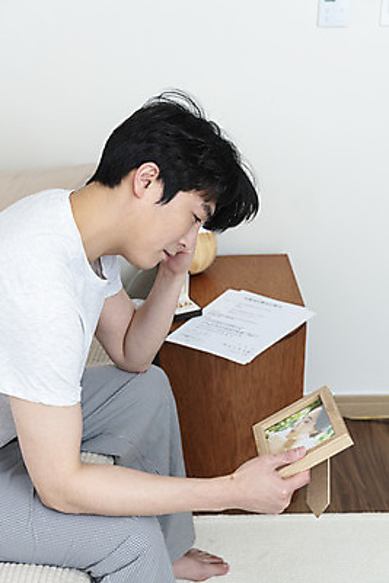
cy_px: 292
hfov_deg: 24.6
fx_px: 891
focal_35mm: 55
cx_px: 194
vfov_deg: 36.2
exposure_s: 1/125
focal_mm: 55
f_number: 4.5
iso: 320
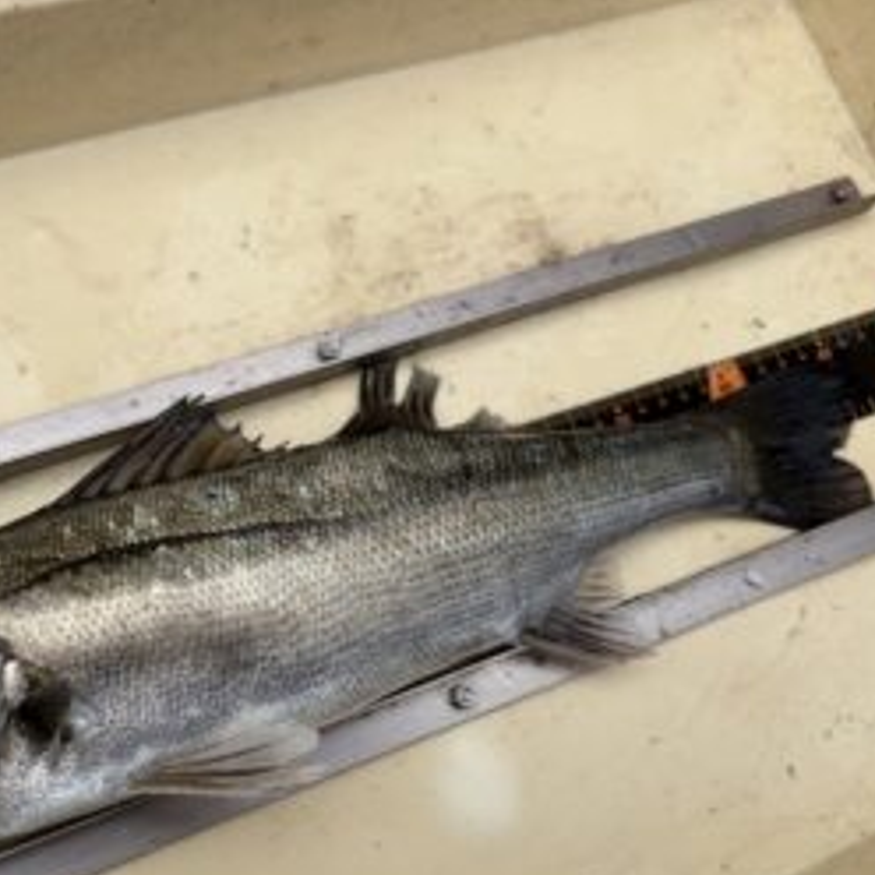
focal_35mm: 37
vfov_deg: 44.7
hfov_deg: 44.1
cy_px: 519
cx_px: 268
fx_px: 1058
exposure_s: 1/1451
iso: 50
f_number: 1.6
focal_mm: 5.96
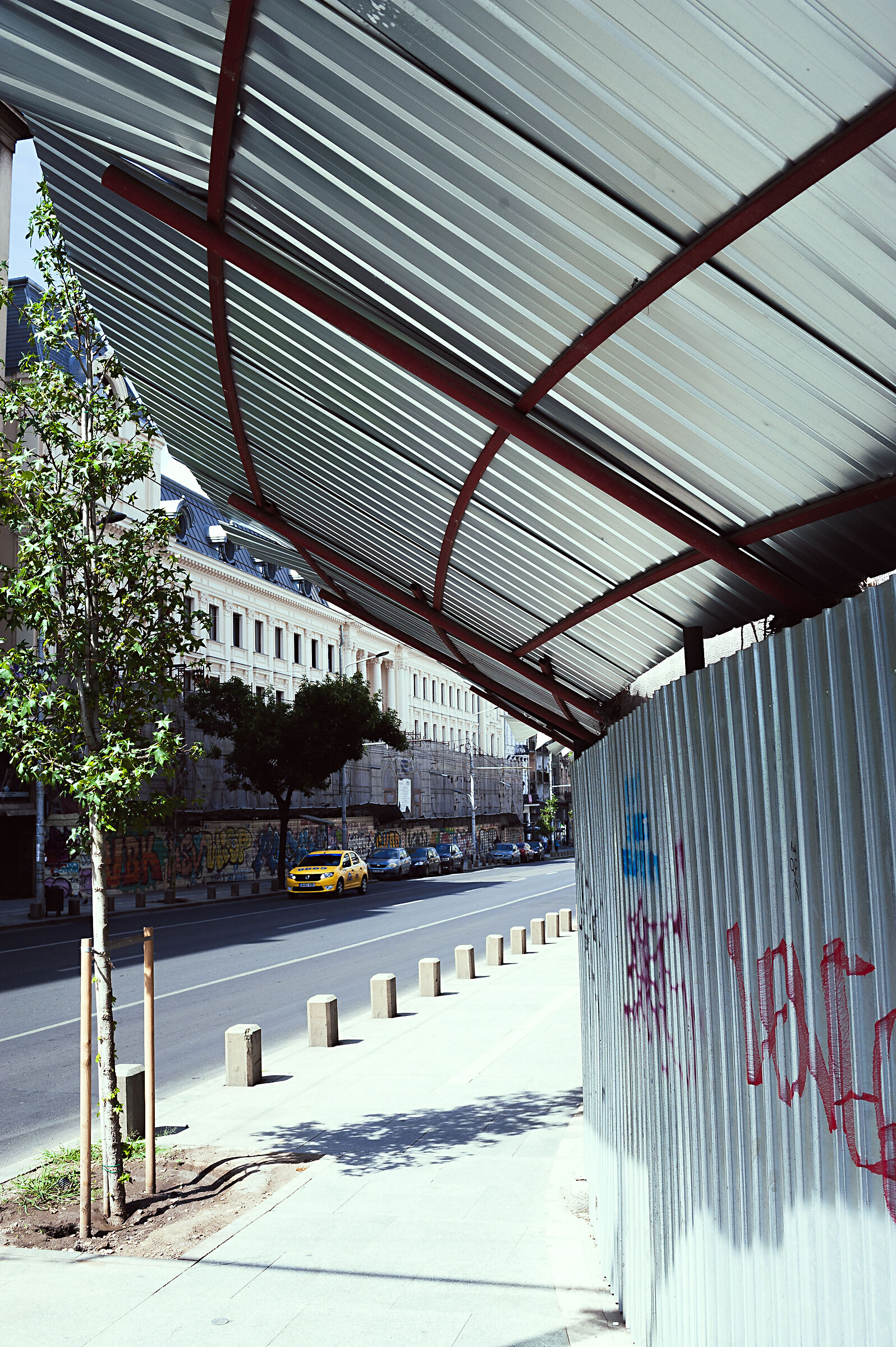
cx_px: 448
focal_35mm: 35
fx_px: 1308
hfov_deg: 37.8
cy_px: 674
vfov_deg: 54.5
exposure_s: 1/320
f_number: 9
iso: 200
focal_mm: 35
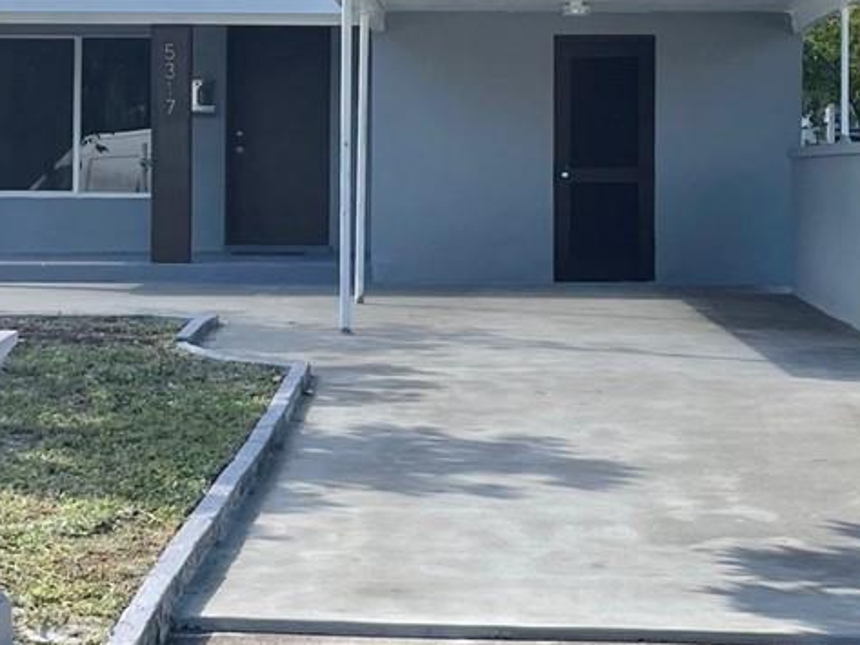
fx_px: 2187
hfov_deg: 22.2
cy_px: 144
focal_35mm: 88
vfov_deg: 16.7
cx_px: 391
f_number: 1.6
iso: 32
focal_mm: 4.2
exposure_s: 1/1147
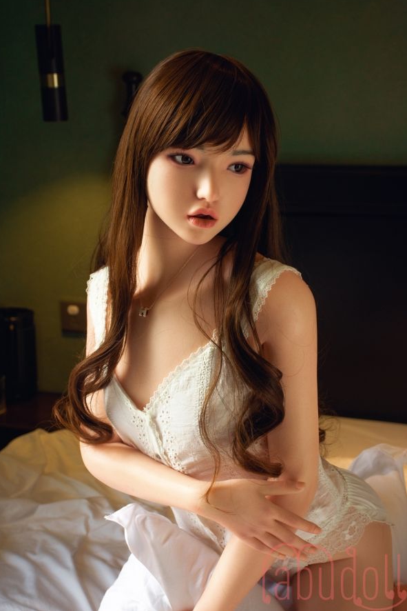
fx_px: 1085
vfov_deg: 31.4
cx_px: 202
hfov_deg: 21.2
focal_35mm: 64
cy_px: 301
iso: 500
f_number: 5.6
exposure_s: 1/80
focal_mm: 42
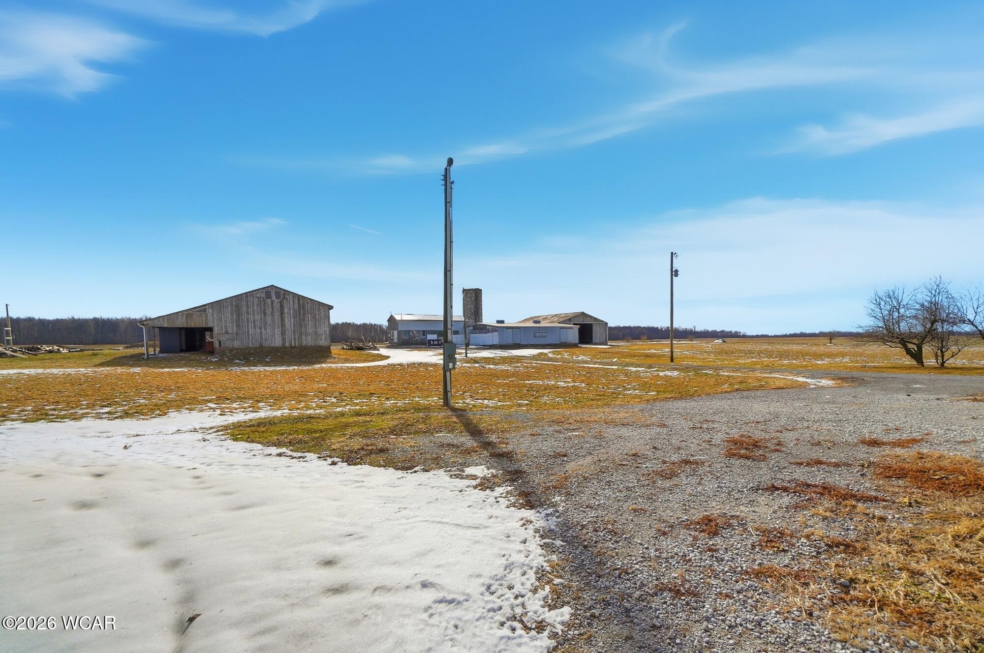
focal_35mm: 15
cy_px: 326
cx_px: 492
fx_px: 409
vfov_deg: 77.2
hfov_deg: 100.5
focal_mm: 10
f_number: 13
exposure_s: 1/4000
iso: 125
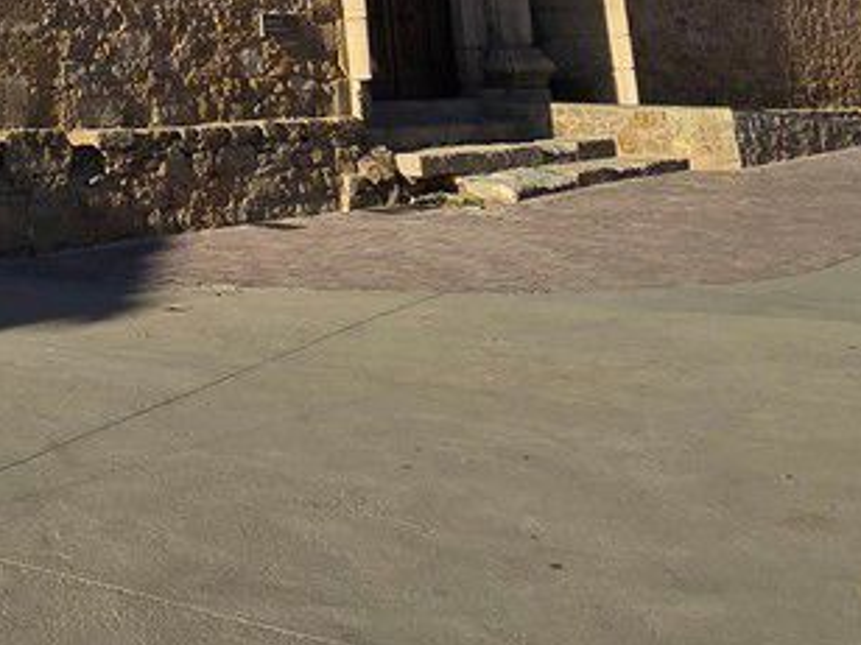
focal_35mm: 54
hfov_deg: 33.1
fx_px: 1343
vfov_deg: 22.2
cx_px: 36
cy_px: -329
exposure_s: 1/4076
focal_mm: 2.2
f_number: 2.2
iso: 50
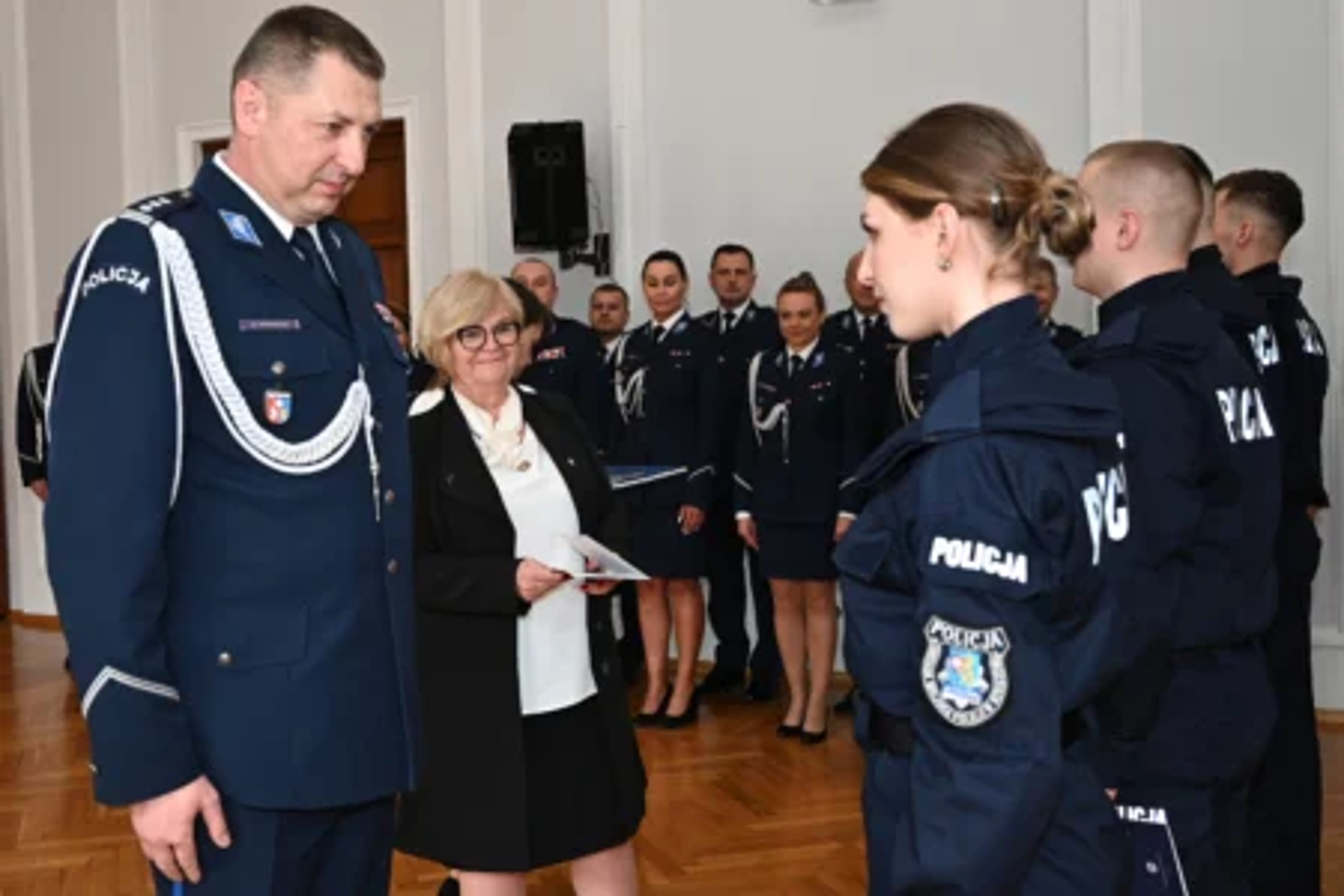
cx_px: 672
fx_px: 1419
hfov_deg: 50.7
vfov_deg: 35.1
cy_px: 448
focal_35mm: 38
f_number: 6.3
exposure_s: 1/80
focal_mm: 38
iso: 1000
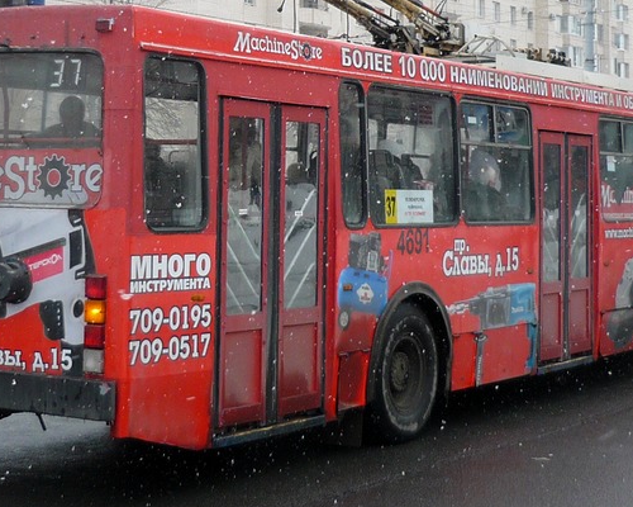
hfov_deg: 28.6
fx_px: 1236
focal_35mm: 66
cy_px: 71
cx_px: 247
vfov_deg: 22.7
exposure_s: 1/400
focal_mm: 5.5
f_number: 2.8
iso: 100
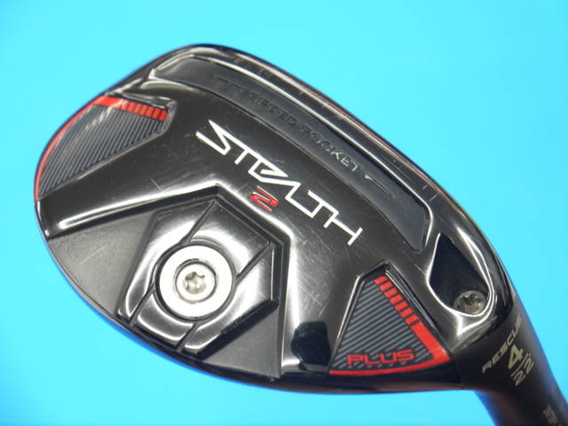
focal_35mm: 84
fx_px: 1378
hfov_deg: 23.3
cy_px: 213
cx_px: 284
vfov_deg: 17.6
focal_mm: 42
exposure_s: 1/80
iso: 800
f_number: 5.6
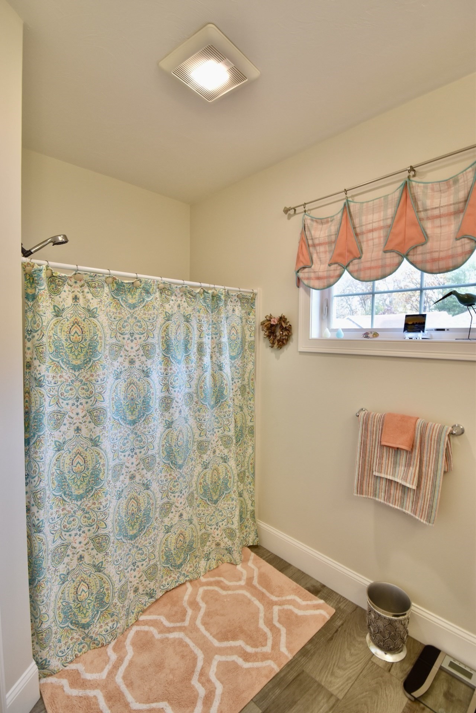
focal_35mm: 16
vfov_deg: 95.0
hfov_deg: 72.1
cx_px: 238
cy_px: 356
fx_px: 327
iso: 320
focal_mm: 11
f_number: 6.3
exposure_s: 1/25
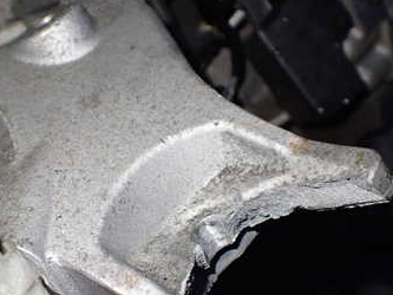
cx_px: 190
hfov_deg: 35.5
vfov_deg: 26.9
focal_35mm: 54
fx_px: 613
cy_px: 197
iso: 800
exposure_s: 1/60
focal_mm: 5.4
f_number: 2.3
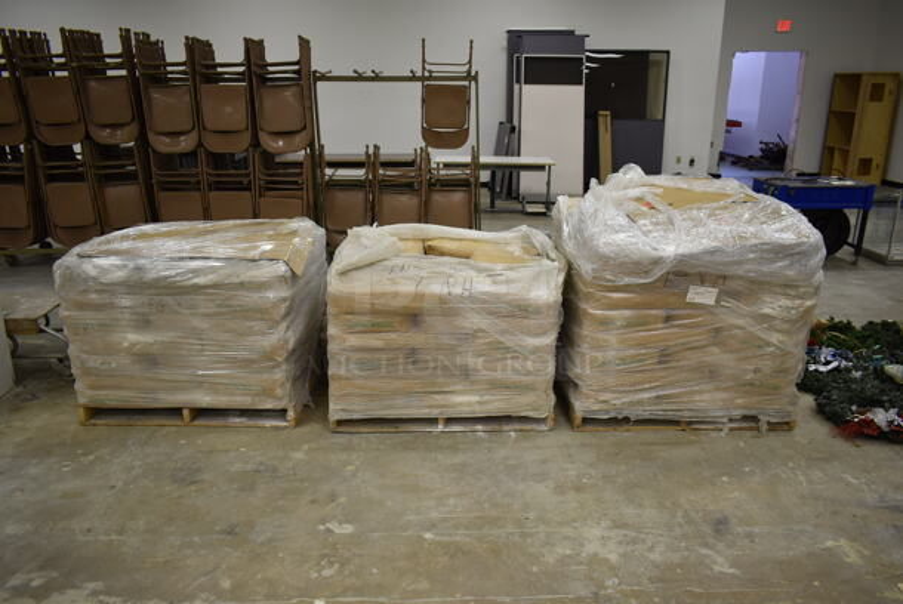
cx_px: 452
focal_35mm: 27
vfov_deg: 48.0
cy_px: 302
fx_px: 678
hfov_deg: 67.3
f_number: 3.5
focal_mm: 18
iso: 280
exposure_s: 1/30
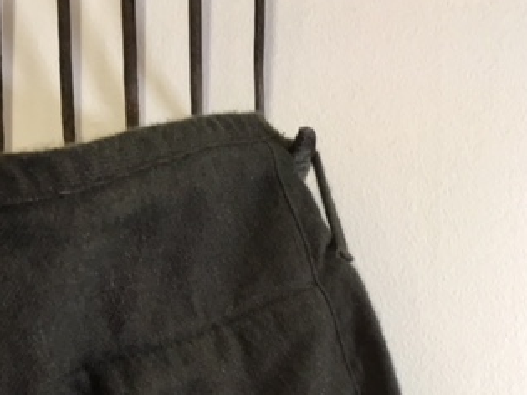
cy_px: 504
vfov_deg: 22.4
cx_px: 291
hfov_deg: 32.7
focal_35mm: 59
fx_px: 898
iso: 100
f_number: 2.2
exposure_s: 1/30
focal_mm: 4.15
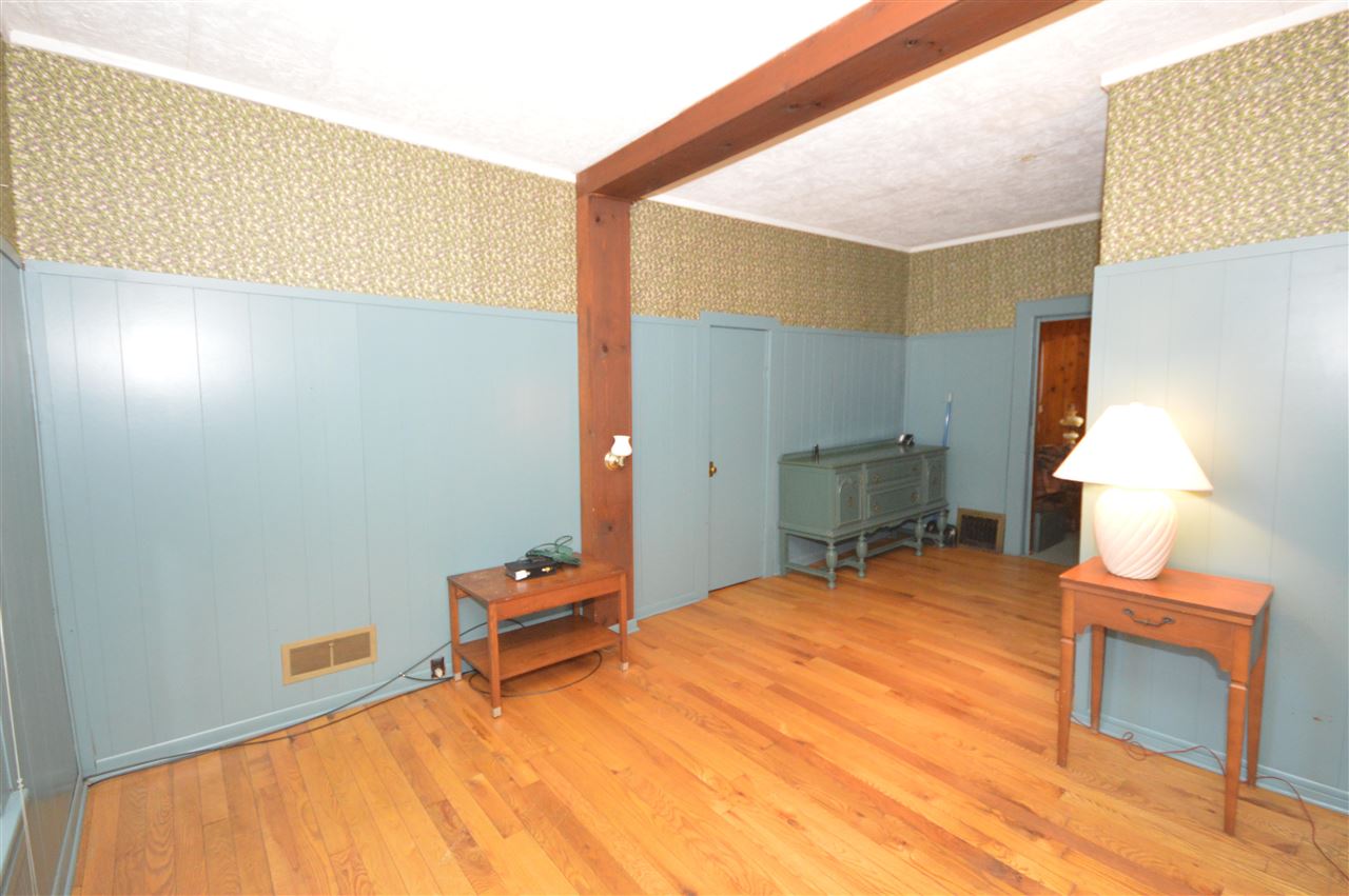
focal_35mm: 15
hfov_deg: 100.4
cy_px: 448
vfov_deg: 77.2
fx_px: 562
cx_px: 674
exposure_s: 1/60
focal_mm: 10
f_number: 4
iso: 1800
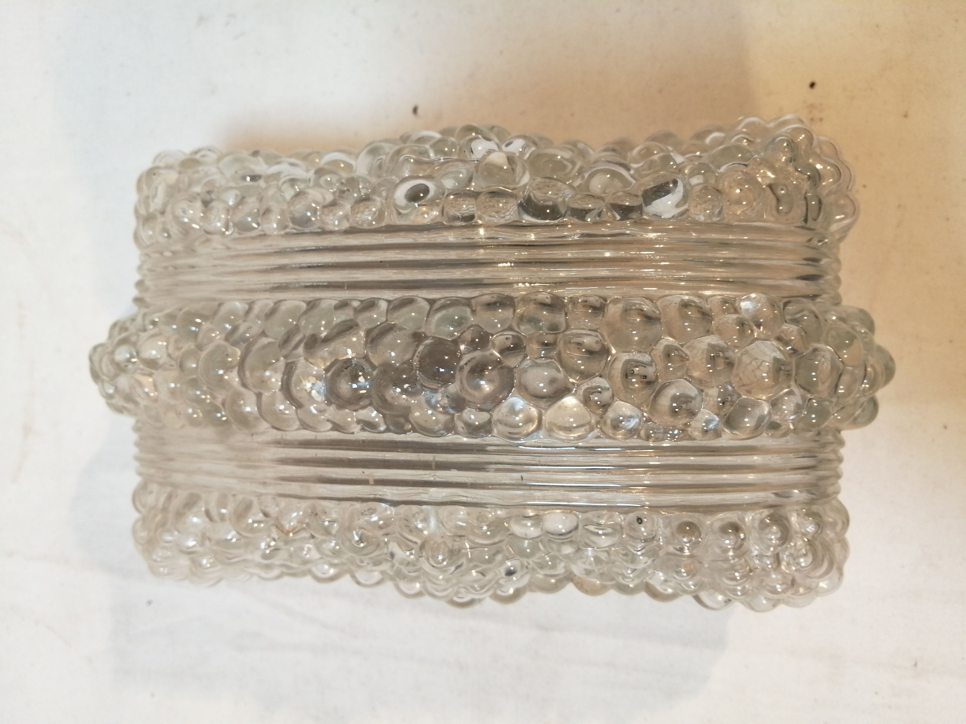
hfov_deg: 67.3
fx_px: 726
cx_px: 483
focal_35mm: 26
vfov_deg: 53.1
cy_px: 362
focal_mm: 3.46
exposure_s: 1/50
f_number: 1.8
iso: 80
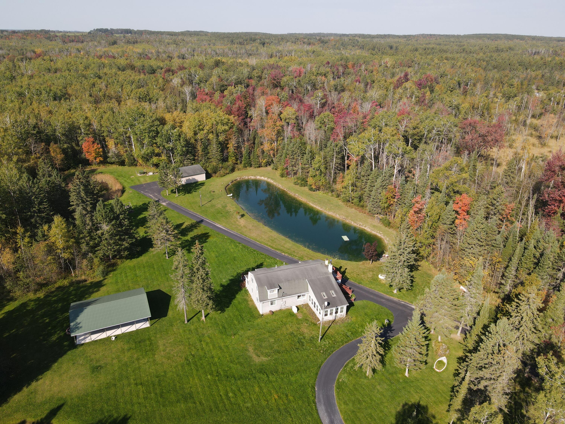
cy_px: 212
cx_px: 282
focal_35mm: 24
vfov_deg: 56.8
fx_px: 392
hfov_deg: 71.6
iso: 110
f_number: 2.8
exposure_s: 1/500
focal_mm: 4.5
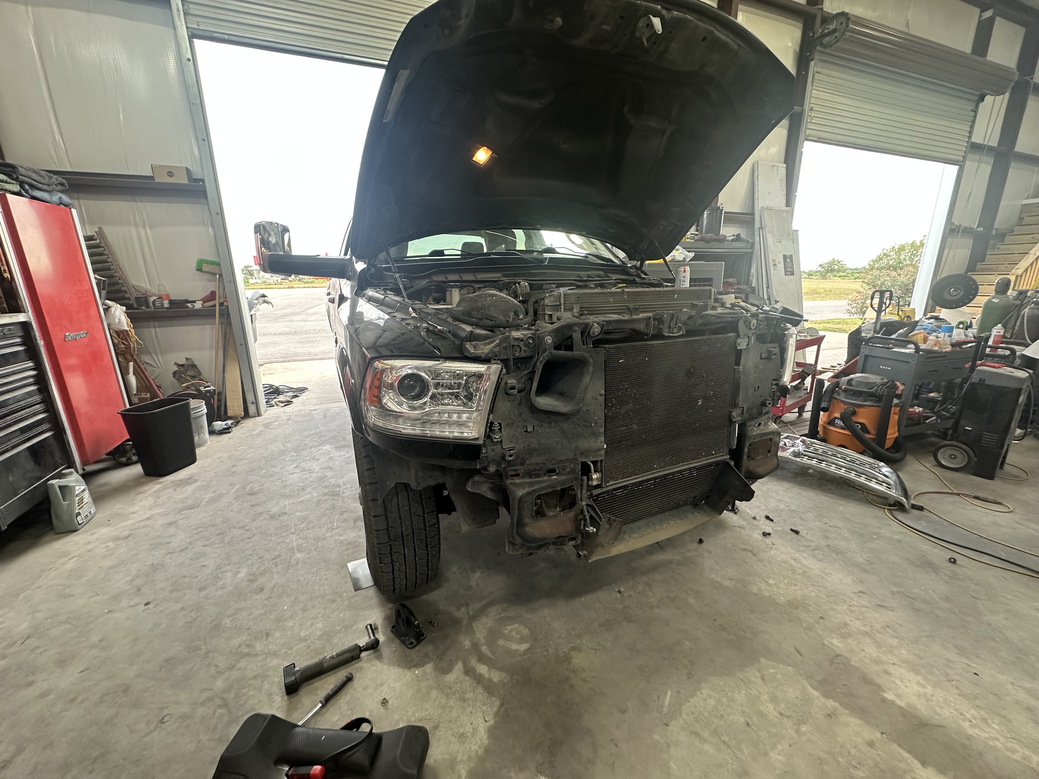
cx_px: 520
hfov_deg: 102.1
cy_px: 390
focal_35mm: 14
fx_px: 420
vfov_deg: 85.7
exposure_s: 1/60
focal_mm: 2.22
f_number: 2.2
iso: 160
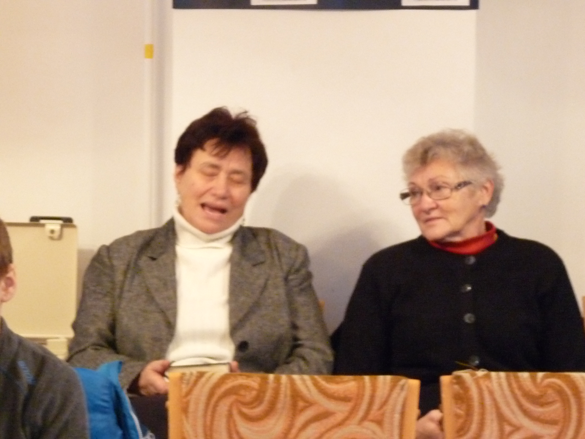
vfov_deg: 12.6
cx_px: 292
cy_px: 220
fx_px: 1994
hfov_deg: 16.7
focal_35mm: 118
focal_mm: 14.9
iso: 800
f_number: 3.4
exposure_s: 1/15
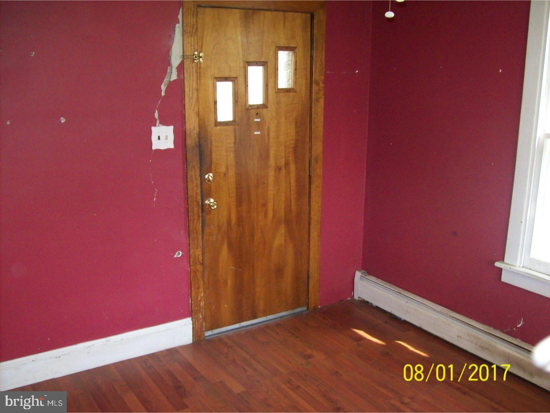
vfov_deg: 39.7
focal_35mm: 36
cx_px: 275
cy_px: 206
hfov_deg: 51.4
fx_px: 572
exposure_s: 1/64
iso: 200
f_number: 2.7
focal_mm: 6
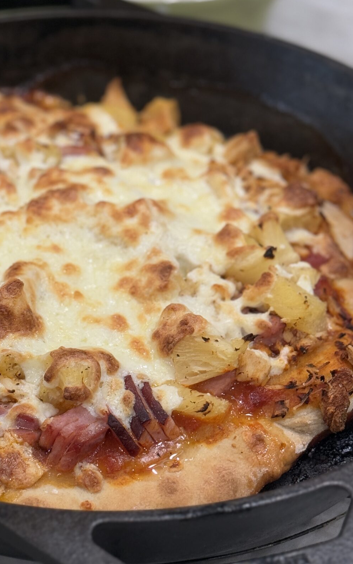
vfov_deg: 25.2
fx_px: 1262
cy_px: 303
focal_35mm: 82
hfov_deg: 15.7
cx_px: 37
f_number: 1.78
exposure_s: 1/40
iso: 200
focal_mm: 6.76
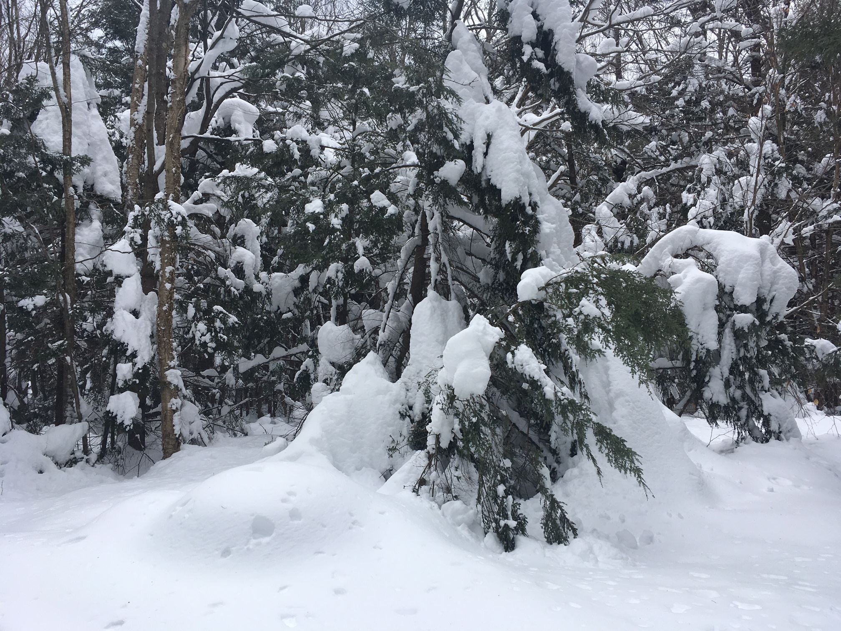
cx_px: 420
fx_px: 705
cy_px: 316
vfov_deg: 48.2
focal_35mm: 29
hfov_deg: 61.7
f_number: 2.2
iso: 25
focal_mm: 4.15
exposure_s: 1/938
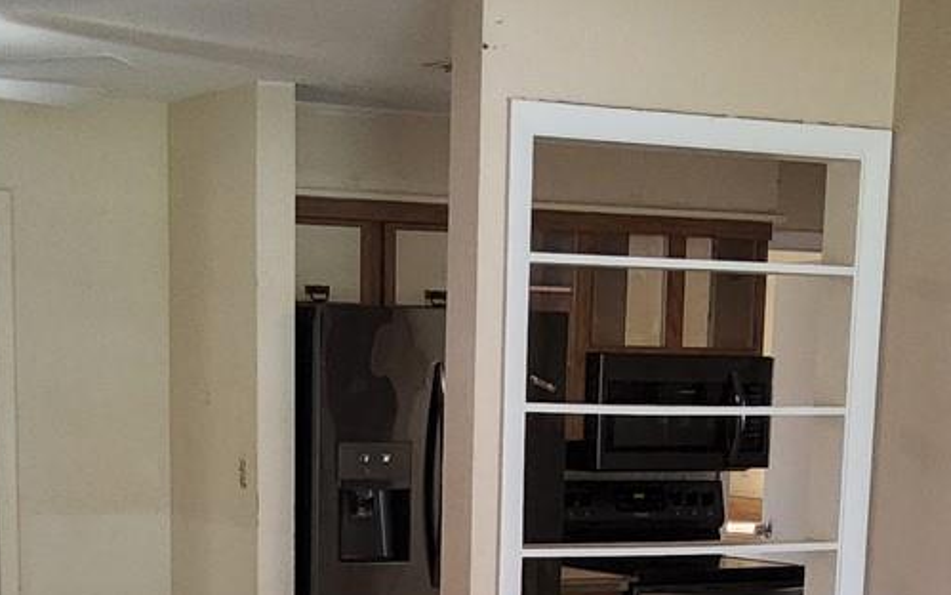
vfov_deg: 14.5
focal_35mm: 85
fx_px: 2203
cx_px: 463
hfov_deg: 24.4
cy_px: 851
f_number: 2
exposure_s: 1/120
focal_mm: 3.08
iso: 320
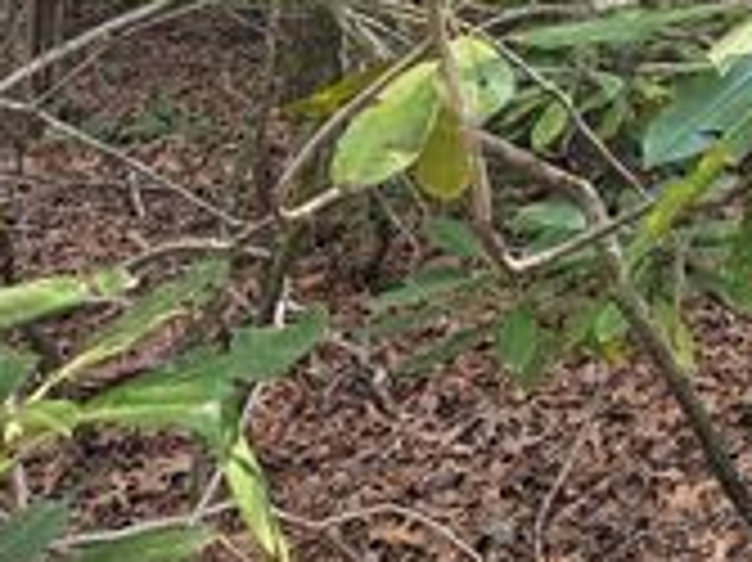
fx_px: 1563
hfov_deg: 23.5
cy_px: -124
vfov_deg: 19.2
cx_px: 1009
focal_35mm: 72
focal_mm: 6.76
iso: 125
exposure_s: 1/121
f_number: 1.78
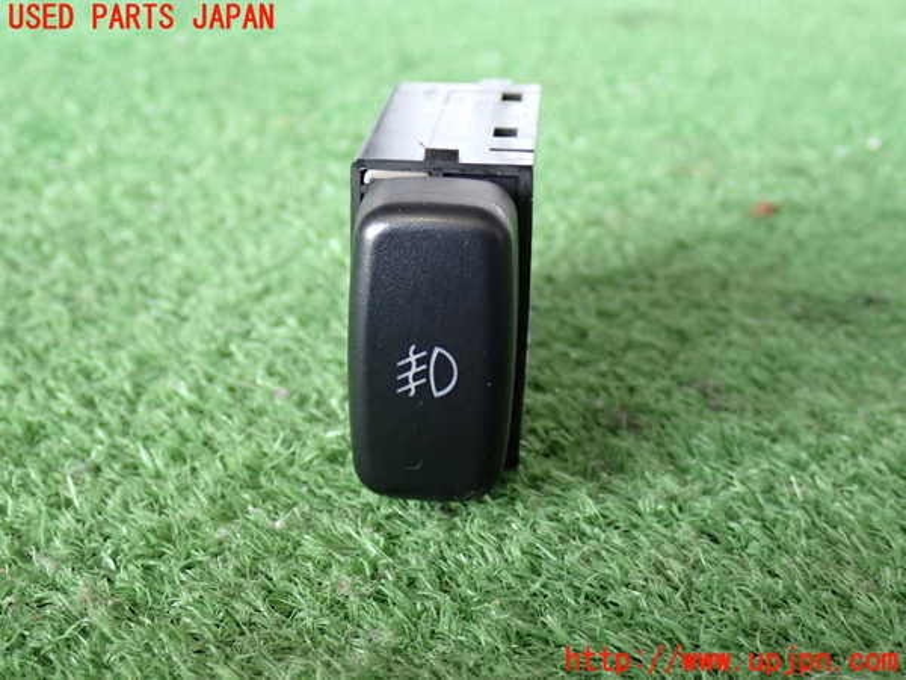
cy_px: 340
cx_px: 453
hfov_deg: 35.5
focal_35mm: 54
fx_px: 1413
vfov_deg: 27.0
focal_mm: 9.65
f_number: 3.3
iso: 400
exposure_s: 1/50
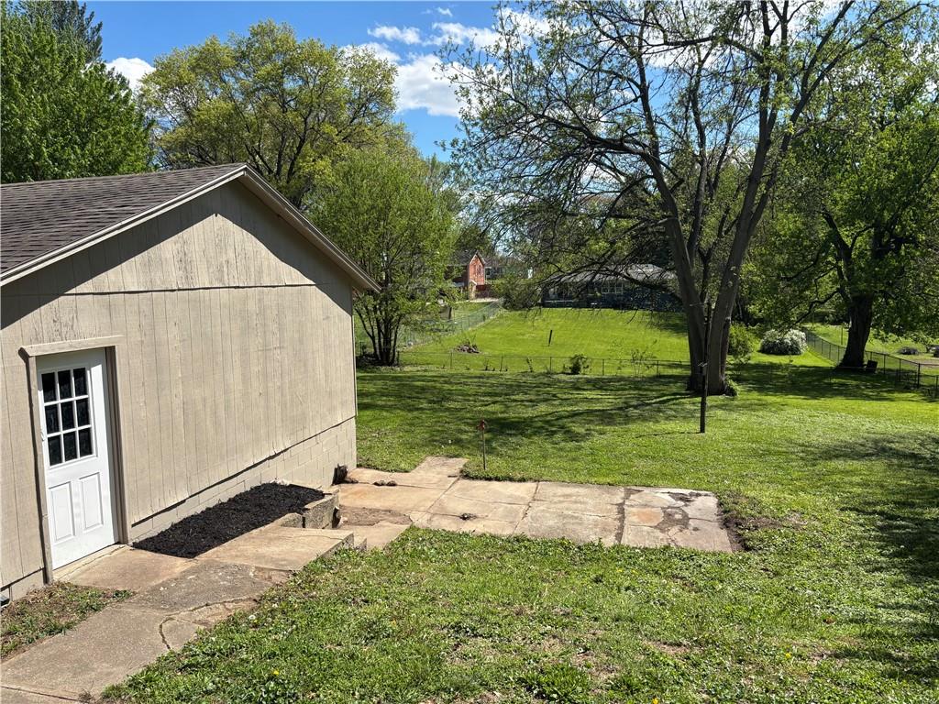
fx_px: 705
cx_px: 470
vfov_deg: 53.1
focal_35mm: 26
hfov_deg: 67.3
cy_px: 352
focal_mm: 5.96
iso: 50
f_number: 1.6
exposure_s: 1/2571
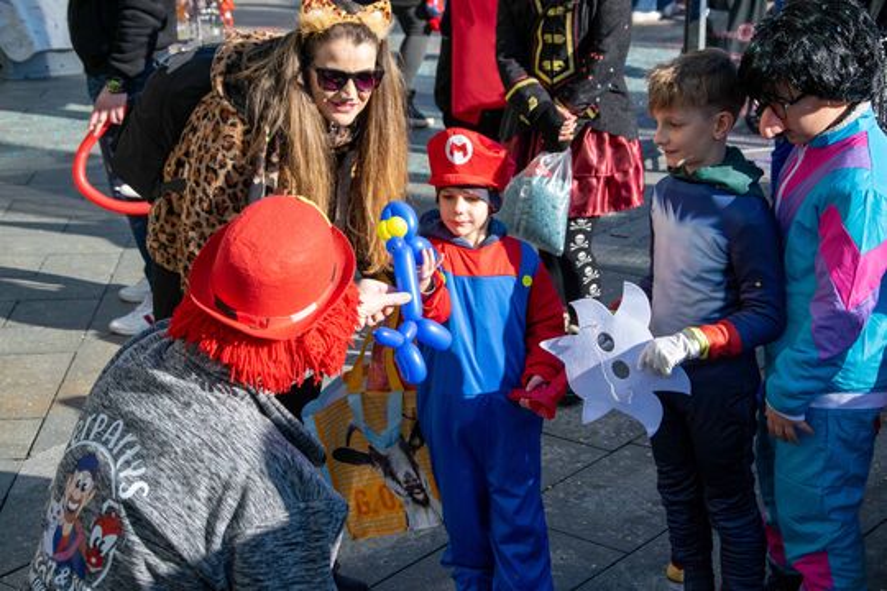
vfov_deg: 20.2
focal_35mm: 68
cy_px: 296
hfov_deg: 29.9
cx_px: 444
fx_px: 1663
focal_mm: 45
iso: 400
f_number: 5.6
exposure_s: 1/1600
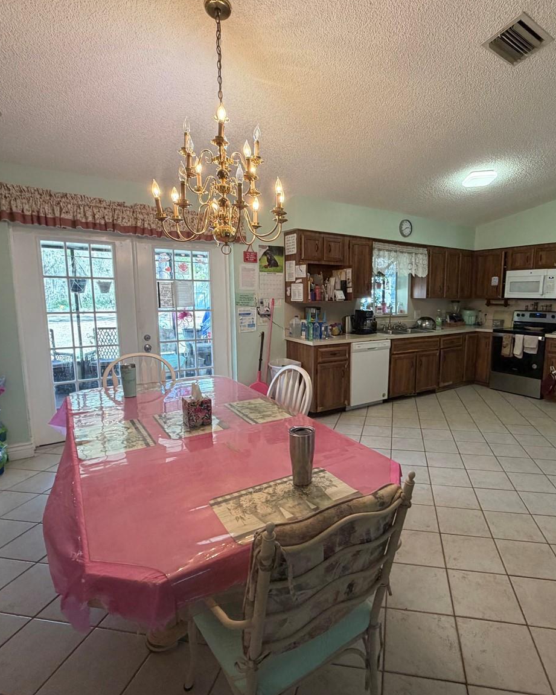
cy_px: 347
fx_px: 391
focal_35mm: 19
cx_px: 340
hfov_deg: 70.0
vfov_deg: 83.3
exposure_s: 1/60
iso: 200
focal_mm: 2.22
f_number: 2.2
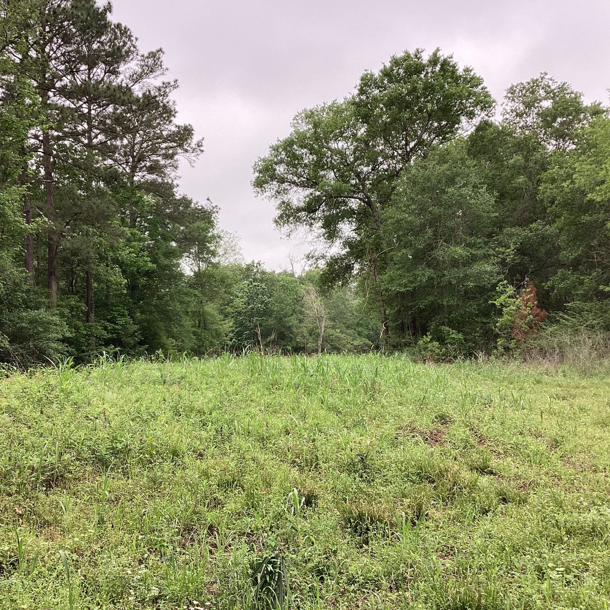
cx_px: 258
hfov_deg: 44.8
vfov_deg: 44.9
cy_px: 304
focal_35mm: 37
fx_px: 738
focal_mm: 3.3
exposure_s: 1/120
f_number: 2.4
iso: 40
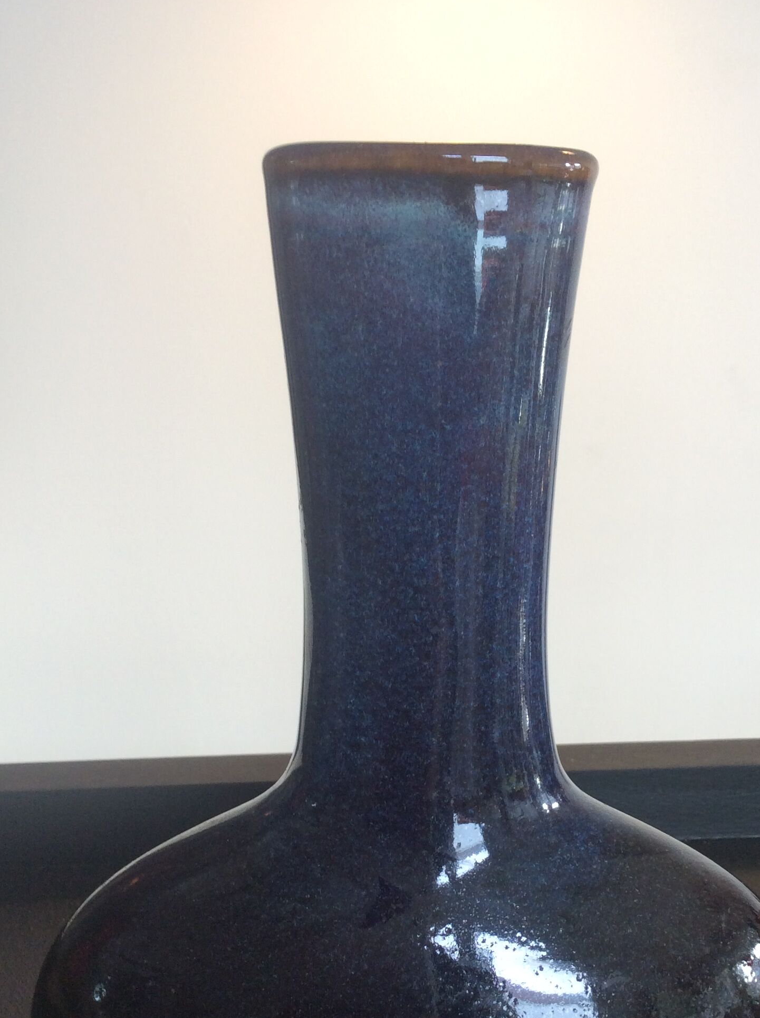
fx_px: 1262
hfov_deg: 33.4
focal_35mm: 43
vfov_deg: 43.4
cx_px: 460
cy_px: 670
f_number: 2.4
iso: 40
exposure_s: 1/25
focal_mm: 3.3
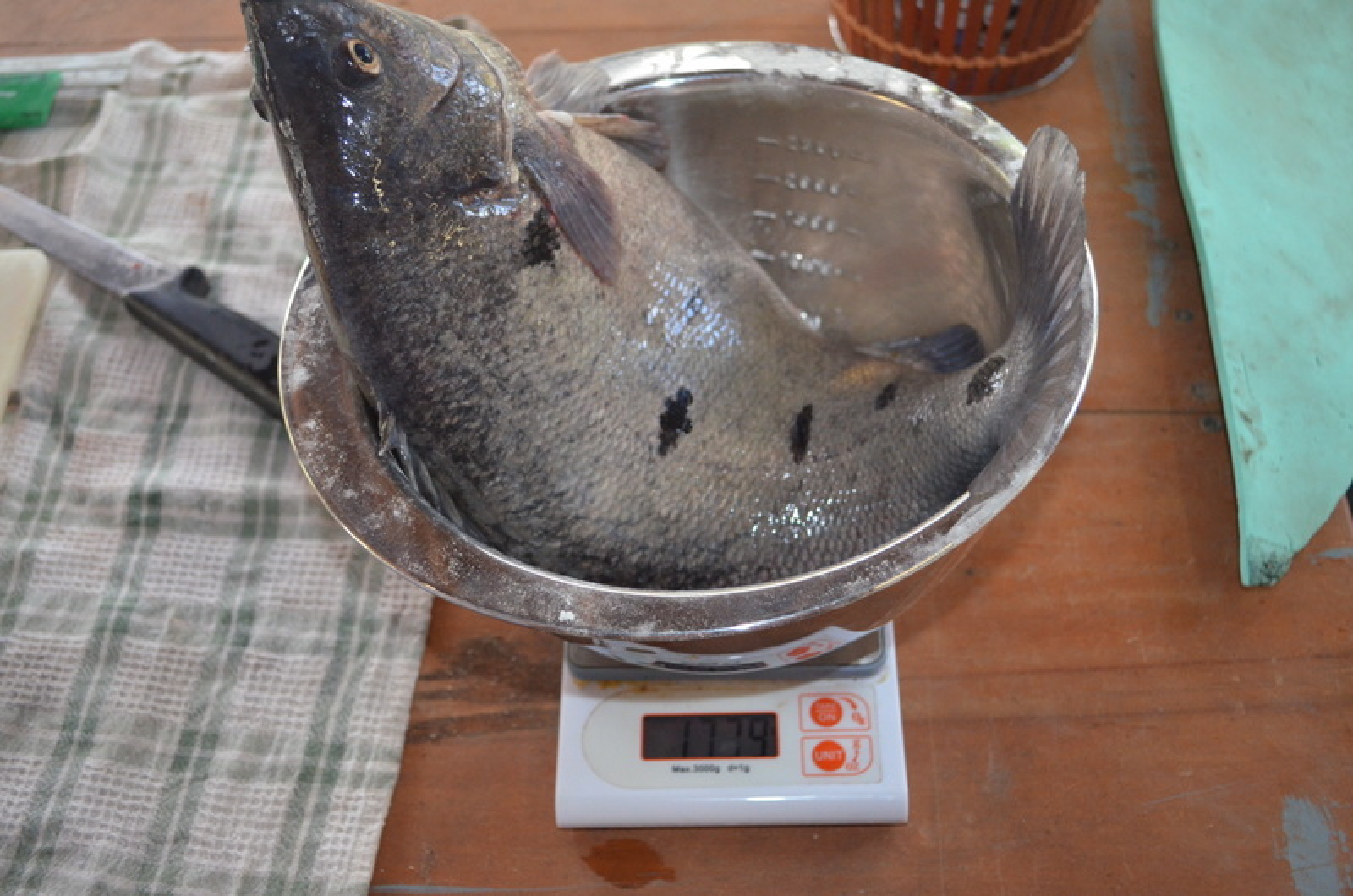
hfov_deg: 53.2
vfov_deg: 36.7
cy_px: 448
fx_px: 1350
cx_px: 676
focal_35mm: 36
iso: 2200
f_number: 4
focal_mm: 24
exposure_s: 1/60
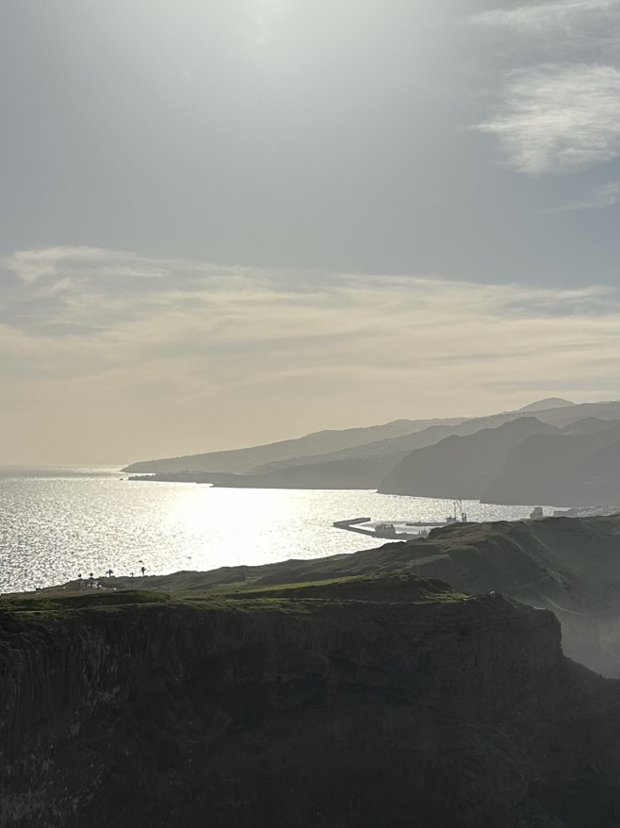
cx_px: 678
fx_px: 1338
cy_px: 386
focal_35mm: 56
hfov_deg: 24.4
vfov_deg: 34.3
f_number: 1.78
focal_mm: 6.86
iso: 64
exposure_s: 1/22727
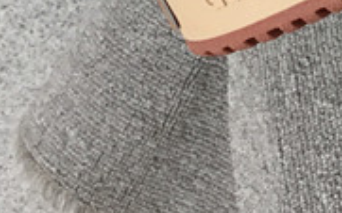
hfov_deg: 12.1
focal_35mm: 163
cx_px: 552
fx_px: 1519
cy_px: -380
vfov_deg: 7.3
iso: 40
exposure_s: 1/100
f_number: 2.4
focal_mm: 3.3
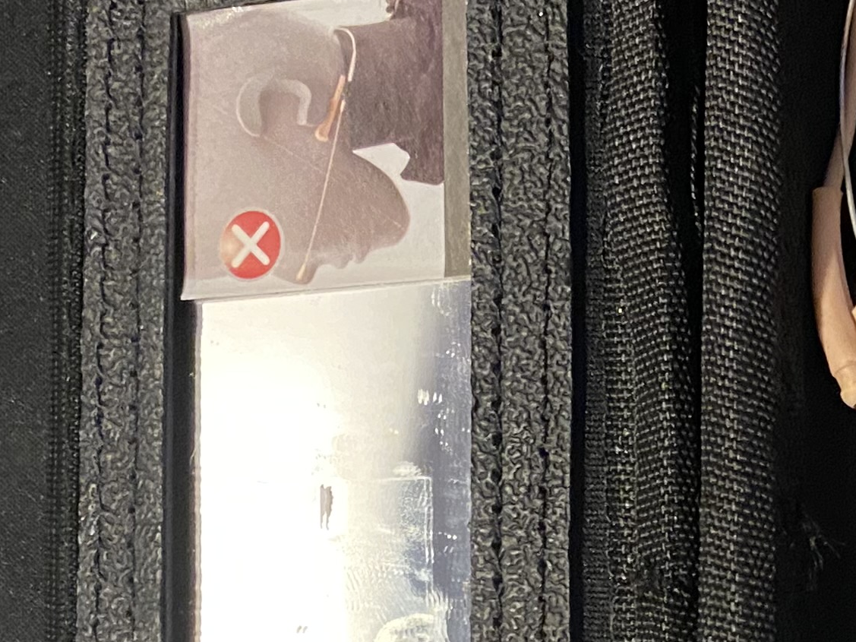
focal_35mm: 93
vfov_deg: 15.5
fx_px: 2300
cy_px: 687
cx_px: 931
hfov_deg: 20.2
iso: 500
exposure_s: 1/25
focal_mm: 4.25
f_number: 1.8
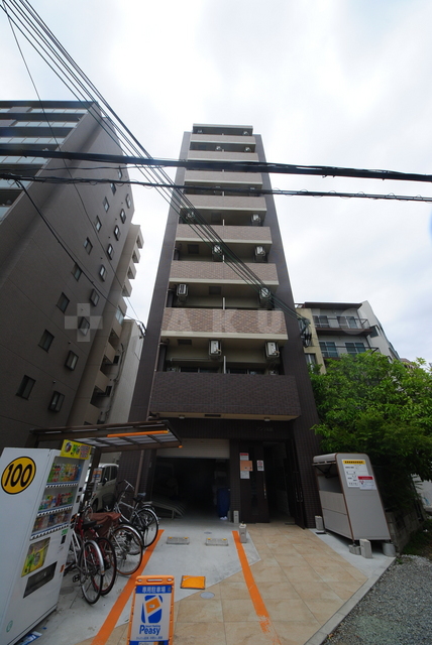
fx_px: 229
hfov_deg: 86.7
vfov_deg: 109.3
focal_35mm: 13
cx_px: 216
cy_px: 322
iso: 160
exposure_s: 1/250
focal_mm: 8.5
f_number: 10
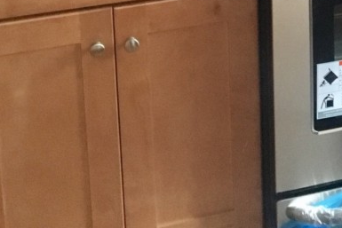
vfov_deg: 12.8
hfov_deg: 20.8
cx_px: 355
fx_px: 893
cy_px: -219
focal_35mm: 94
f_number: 2.2
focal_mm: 4.15
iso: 320
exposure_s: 1/15
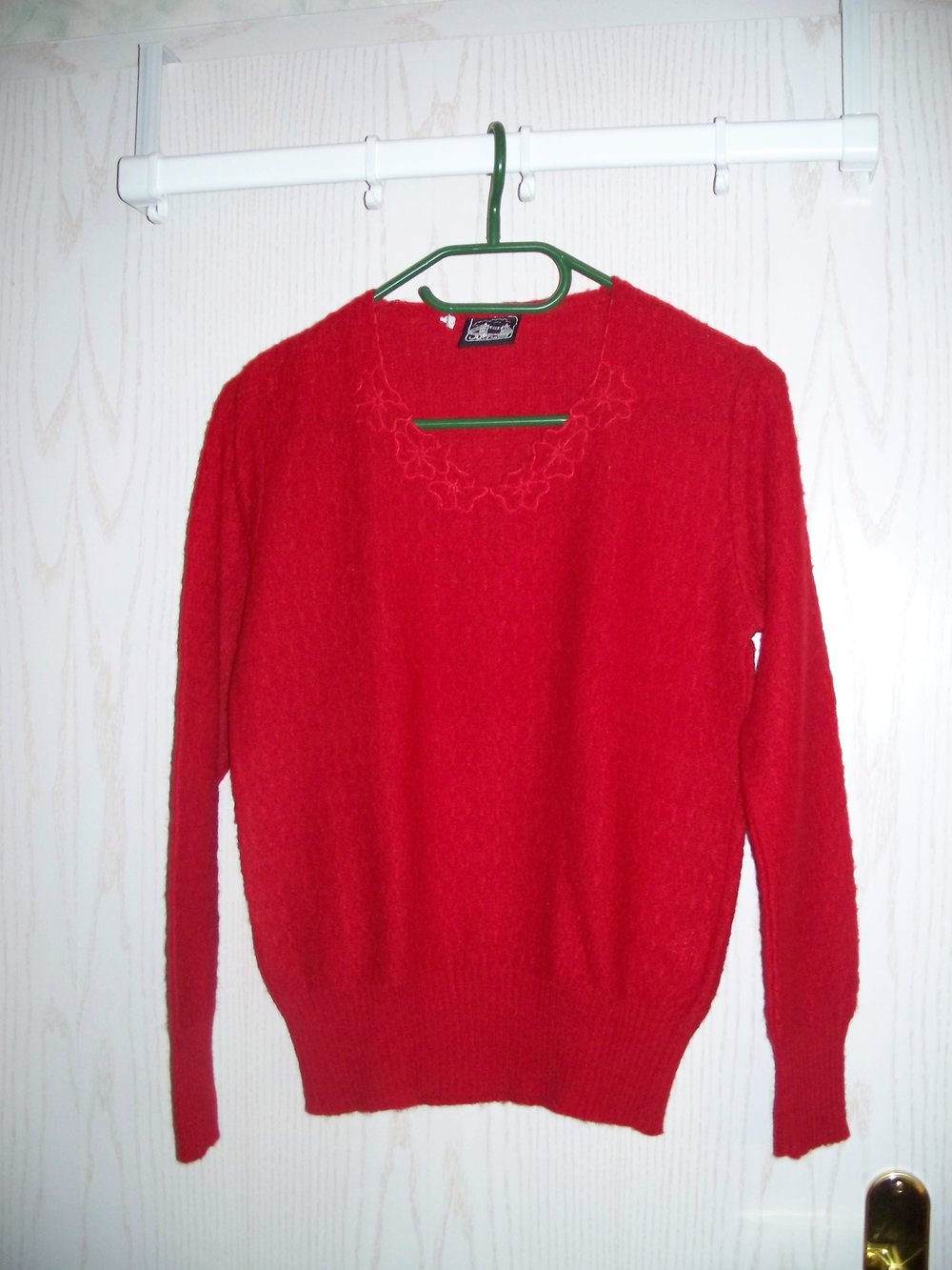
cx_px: 476
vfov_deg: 50.1
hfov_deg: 38.7
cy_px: 635
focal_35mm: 37
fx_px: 1357
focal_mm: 7.8
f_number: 2.8
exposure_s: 1/60
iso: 400
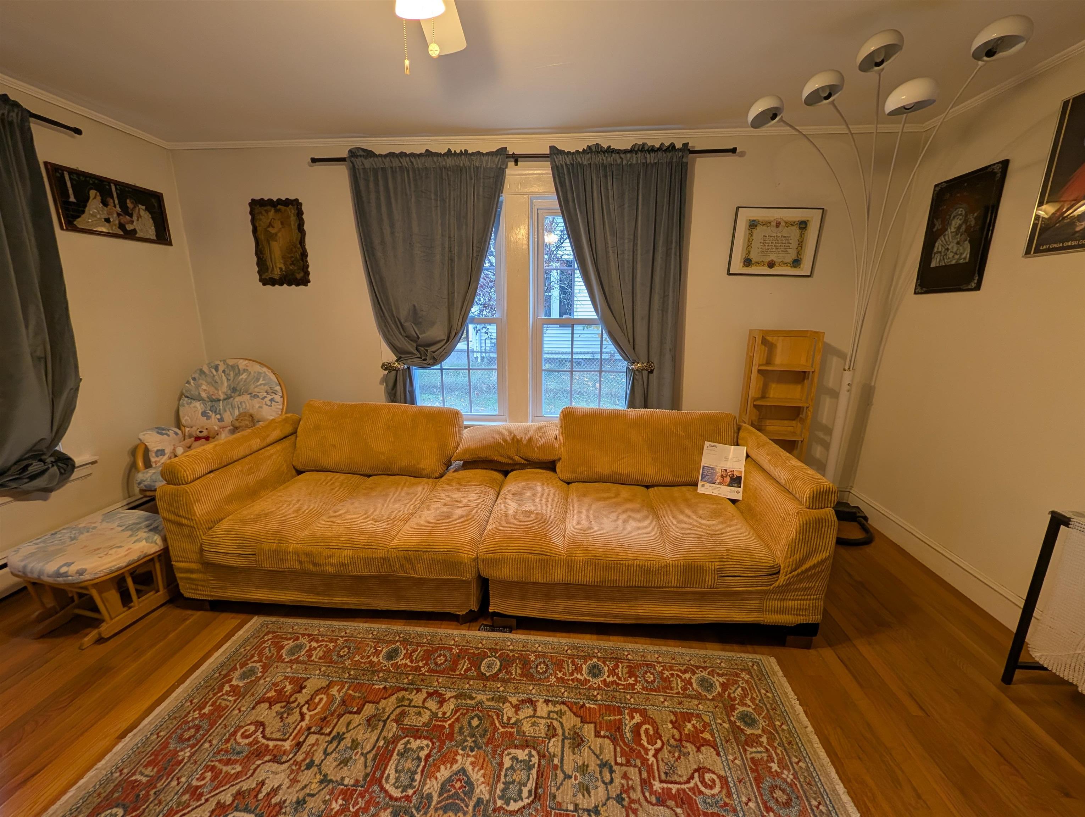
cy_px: 408
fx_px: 377
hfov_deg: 110.5
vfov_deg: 94.6
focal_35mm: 12
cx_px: 542
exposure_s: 1/35.3
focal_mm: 2.02
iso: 45
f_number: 1.7
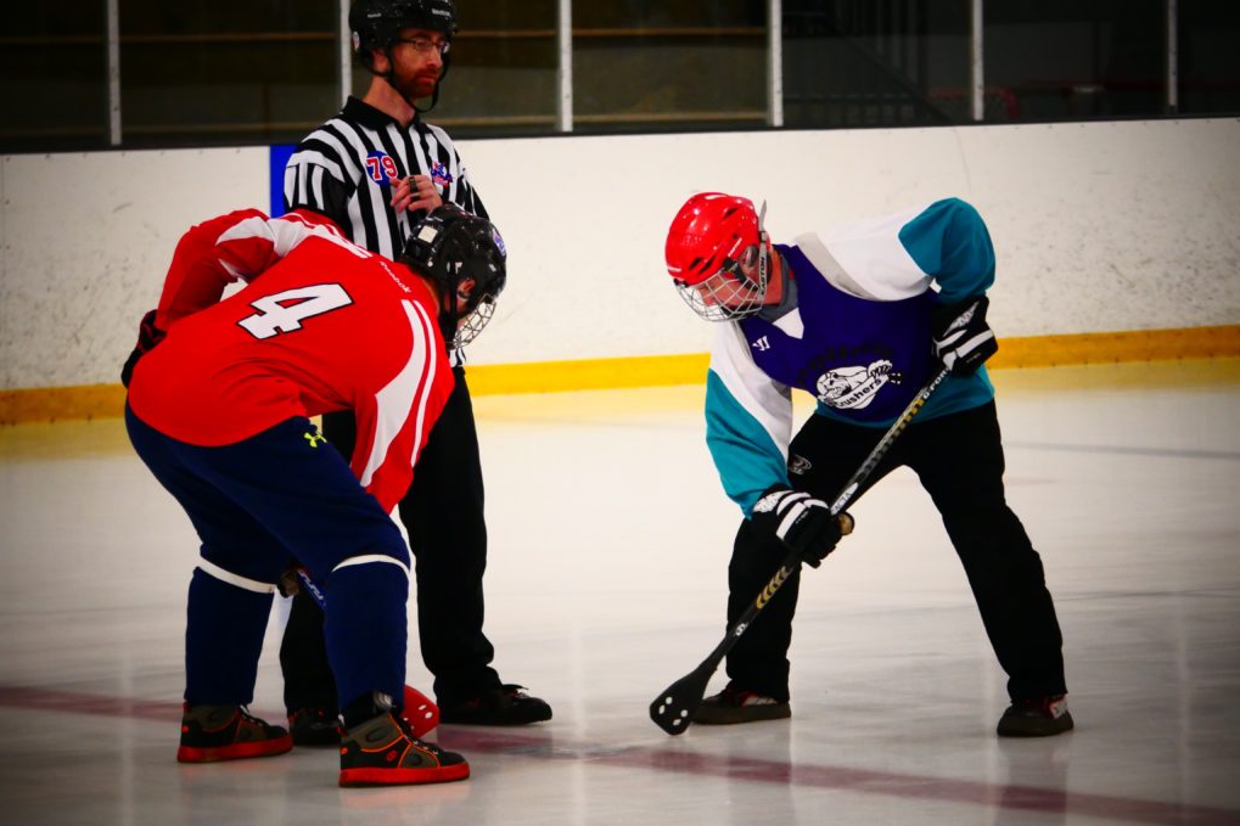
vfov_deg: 6.6
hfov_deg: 9.8
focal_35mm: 209
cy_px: 406
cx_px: 621
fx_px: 7197
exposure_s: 1/160
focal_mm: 100
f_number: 4
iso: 3200
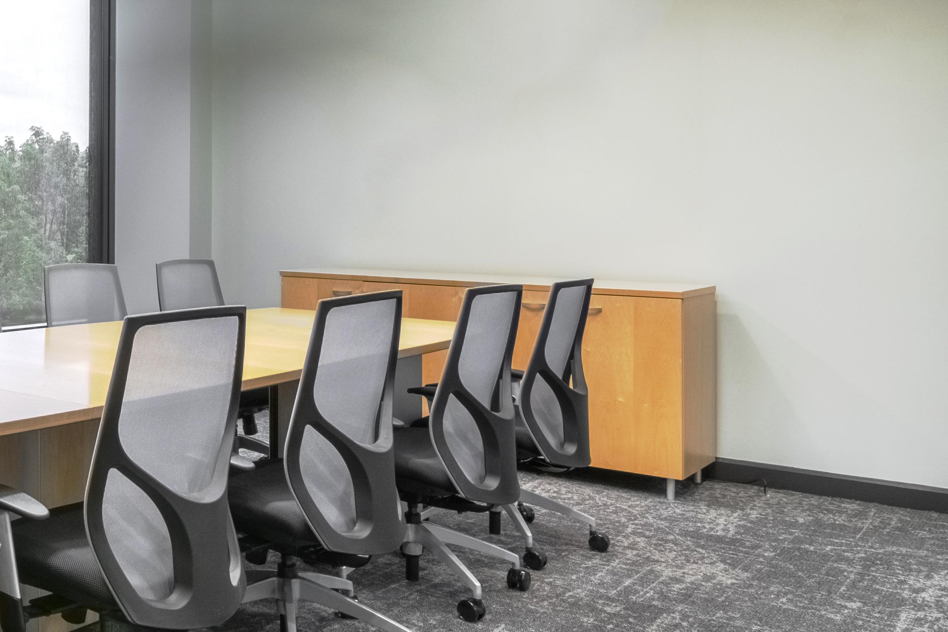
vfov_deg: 32.3
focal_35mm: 41
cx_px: 14
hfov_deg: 41.6
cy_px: 192
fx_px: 1080
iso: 500
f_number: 11
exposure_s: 1/60
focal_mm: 11
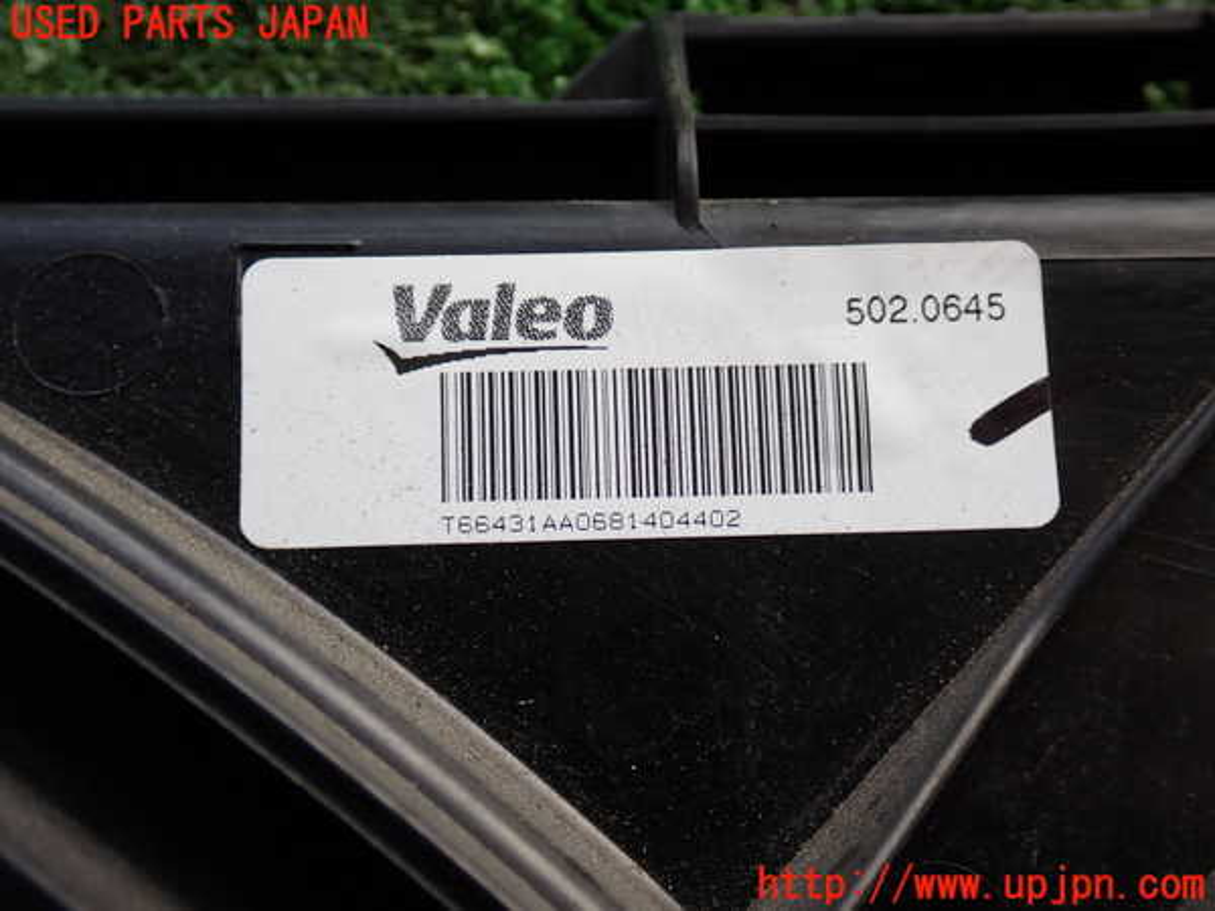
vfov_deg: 32.9
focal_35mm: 44
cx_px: 608
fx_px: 1544
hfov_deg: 42.9
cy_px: 456
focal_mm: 7.84
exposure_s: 1/80
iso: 100
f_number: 2.9
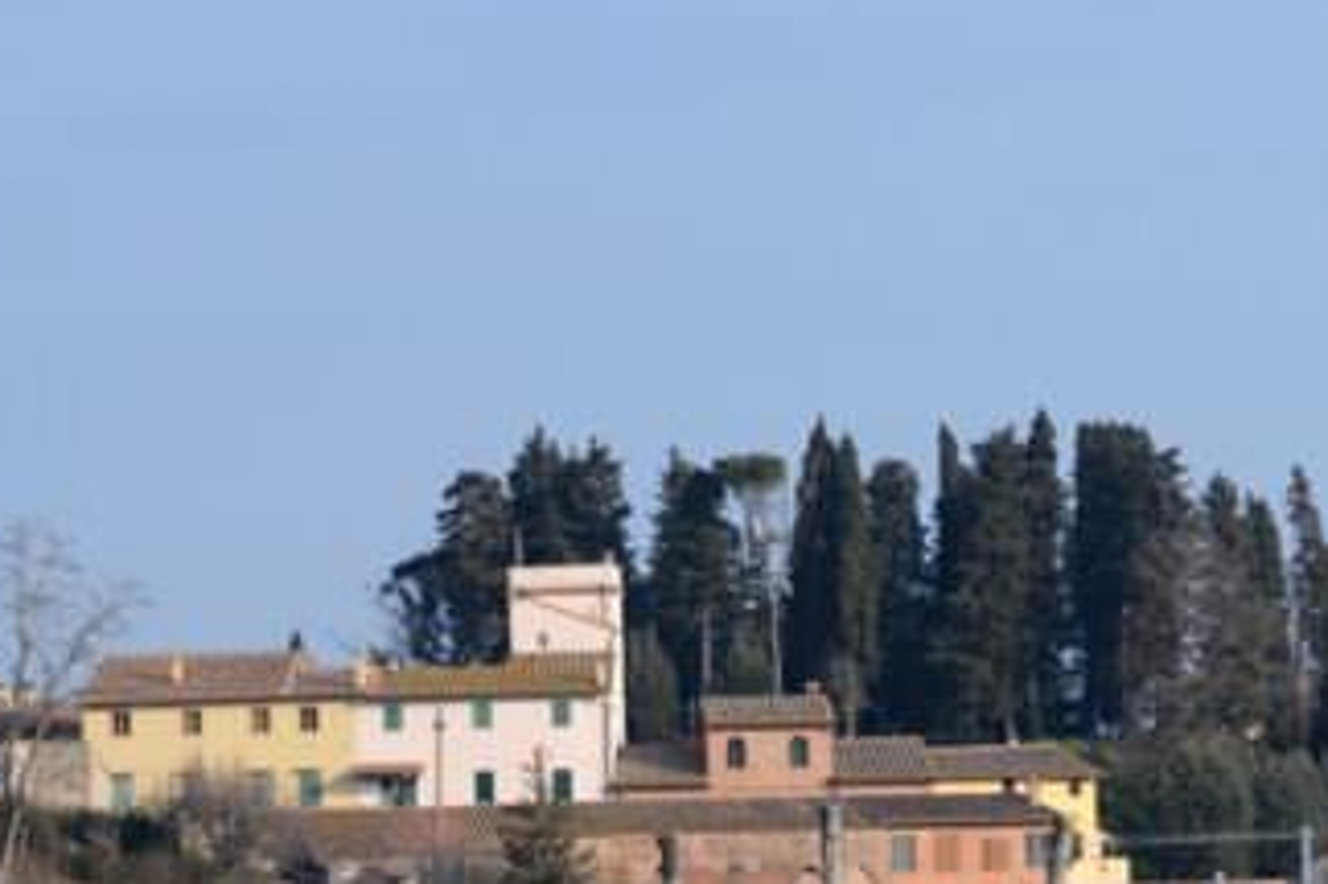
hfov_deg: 9.3
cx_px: 1057
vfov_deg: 6.2
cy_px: 868
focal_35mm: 221
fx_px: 8148
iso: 100
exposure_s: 1/250
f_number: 7.1
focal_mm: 62
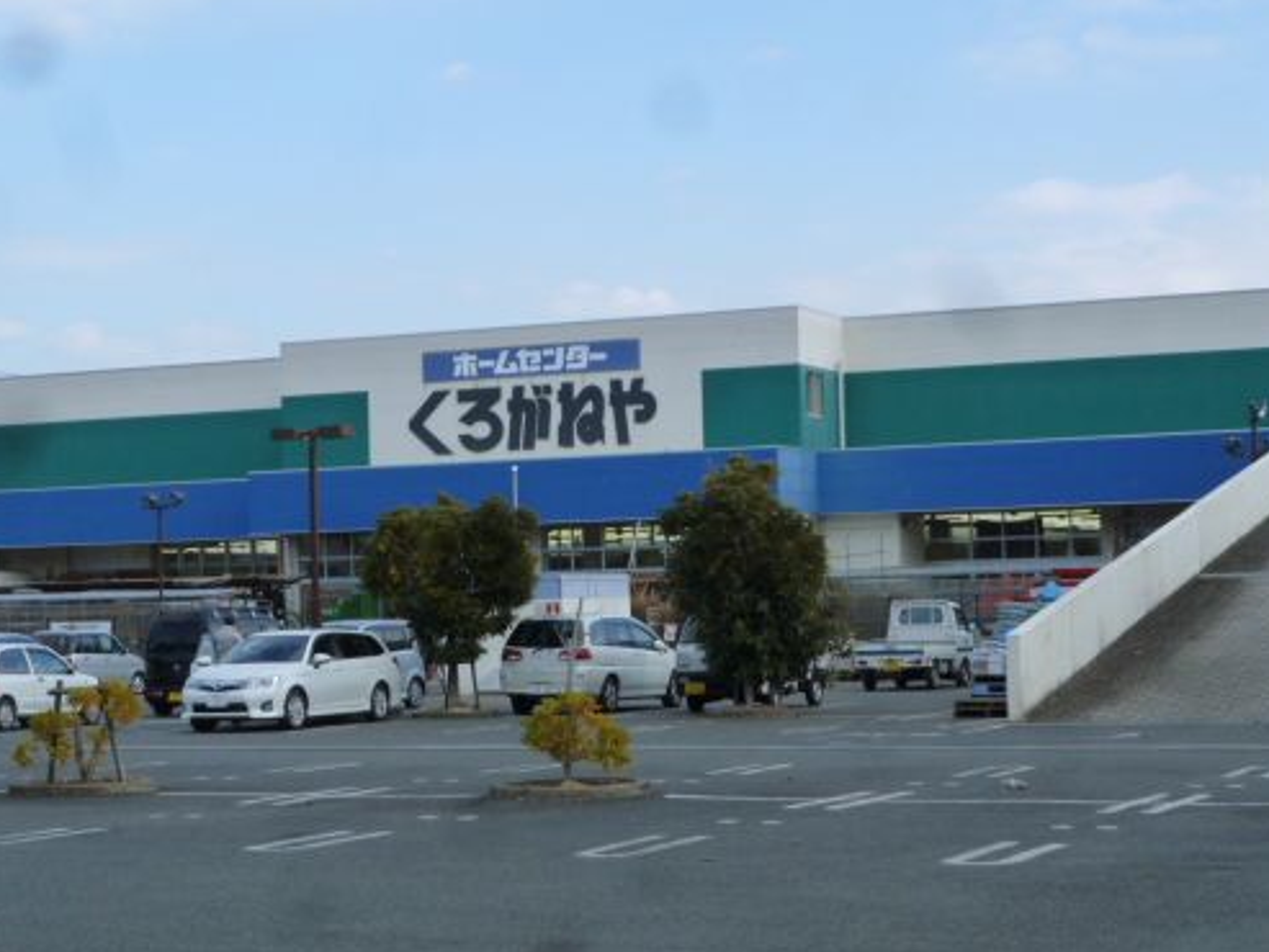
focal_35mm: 74
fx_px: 2713
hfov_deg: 26.3
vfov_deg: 19.9
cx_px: 602
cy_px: 471
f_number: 4.4
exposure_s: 1/320
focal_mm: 10.1
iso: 125
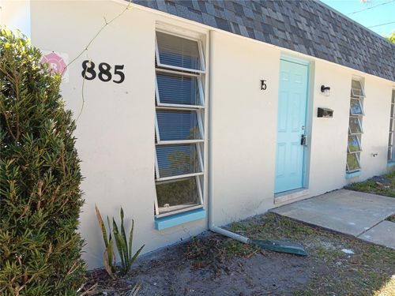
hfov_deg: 67.3
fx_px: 297
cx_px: 198
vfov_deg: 53.1
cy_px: 148
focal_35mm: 26
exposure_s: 1/200
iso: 20
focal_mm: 3.98
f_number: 1.8
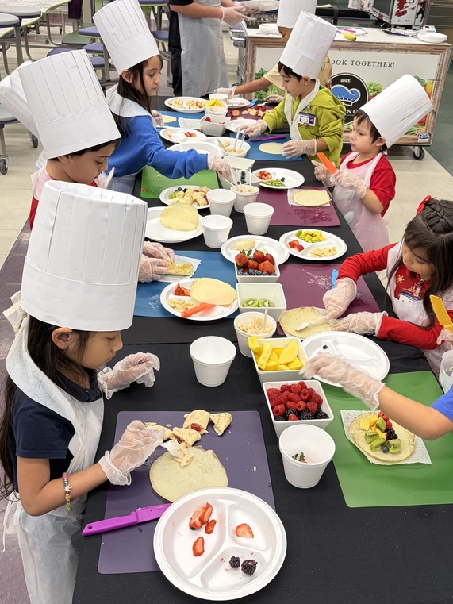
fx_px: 611
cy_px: 275
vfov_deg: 52.5
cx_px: 239
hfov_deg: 40.7
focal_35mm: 35
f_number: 1.6
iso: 100
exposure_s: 1/60
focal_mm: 5.96
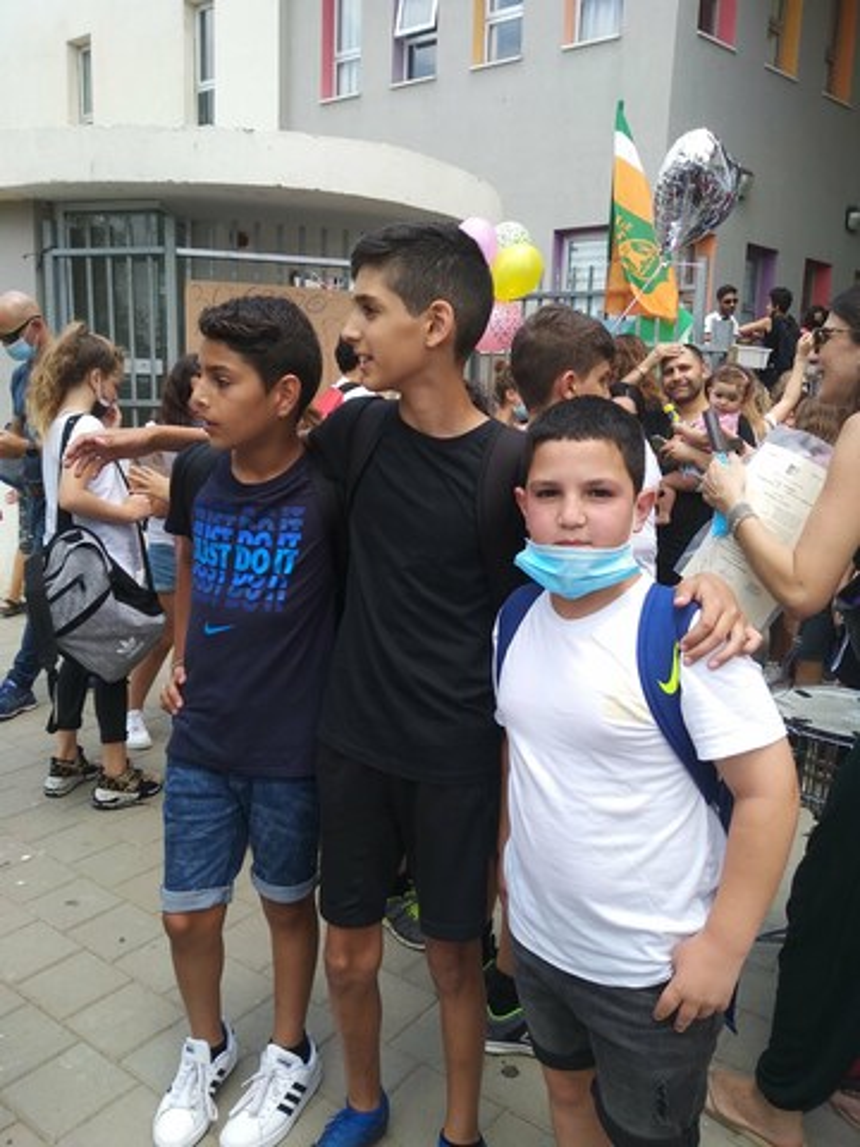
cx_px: 430
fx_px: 861
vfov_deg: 67.3
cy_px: 574
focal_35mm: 26
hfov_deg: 53.1
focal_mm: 3.83
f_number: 2.2
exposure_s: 1/444
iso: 100
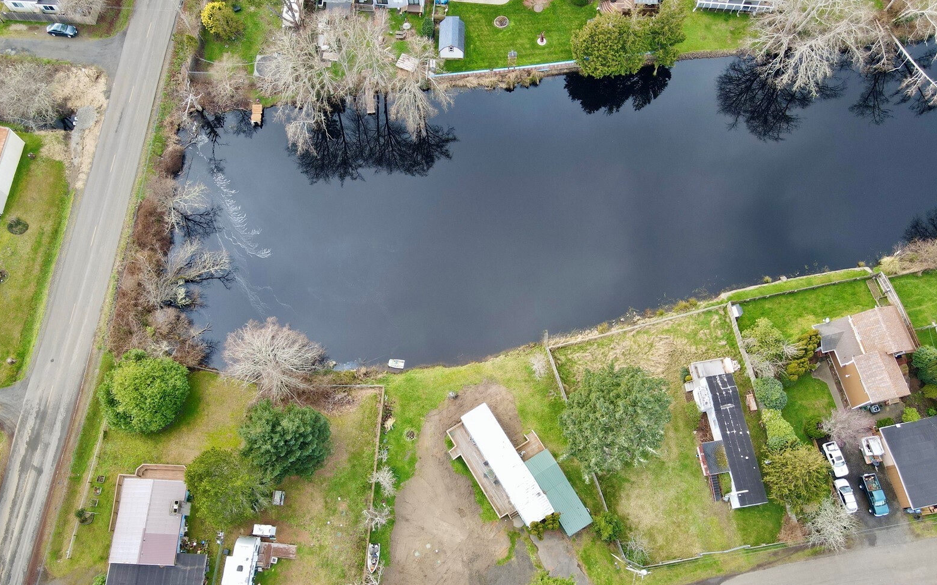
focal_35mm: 26
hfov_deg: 70.4
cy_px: 339
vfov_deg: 47.4
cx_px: 466
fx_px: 664
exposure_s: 1/50
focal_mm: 4.5
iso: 100
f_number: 2.8
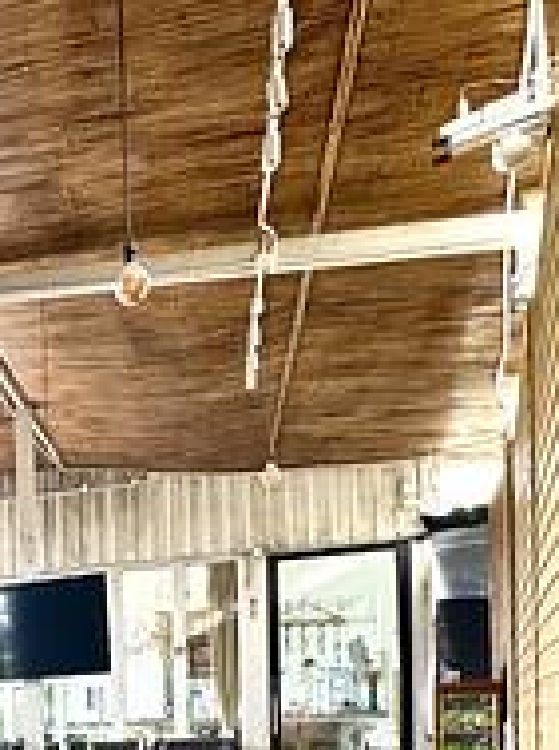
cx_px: -131
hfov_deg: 31.0
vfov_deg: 42.3
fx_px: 821
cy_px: 754
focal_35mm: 38
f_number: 2.2
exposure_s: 1/100
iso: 80
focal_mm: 2.22
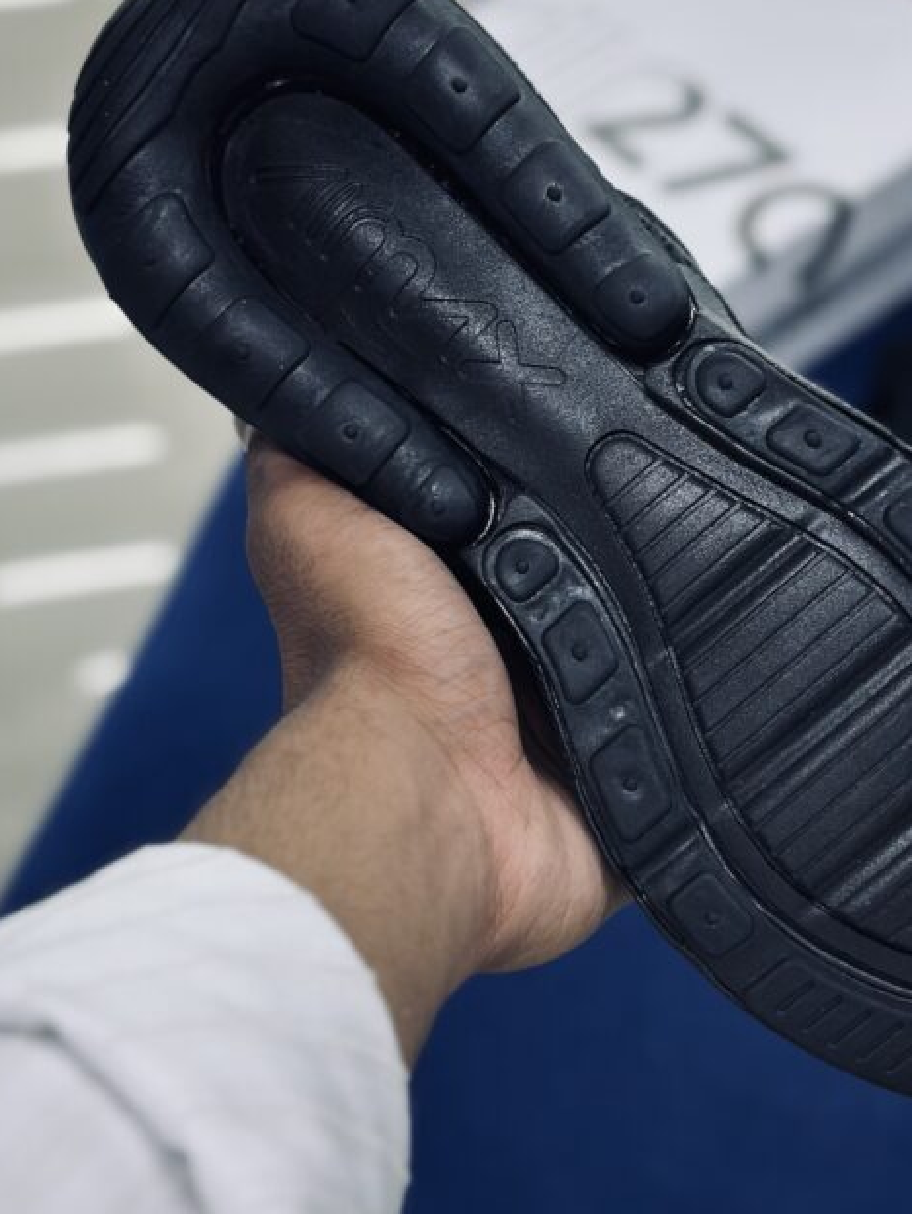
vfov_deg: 27.0
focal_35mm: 72
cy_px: 516
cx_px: 601
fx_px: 2528
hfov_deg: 20.4
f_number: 1.78
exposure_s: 1/100
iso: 80
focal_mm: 6.86
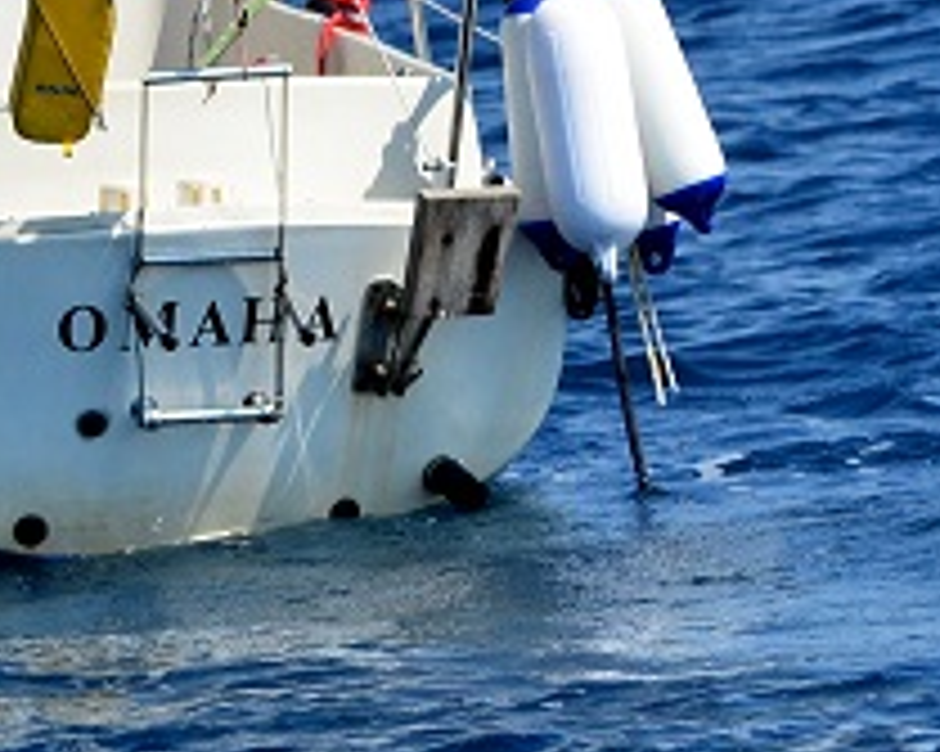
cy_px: -371
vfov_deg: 1.8
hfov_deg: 2.3
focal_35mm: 839
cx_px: -569
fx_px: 23337
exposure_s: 1/1600
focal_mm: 125
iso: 400
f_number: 6.3
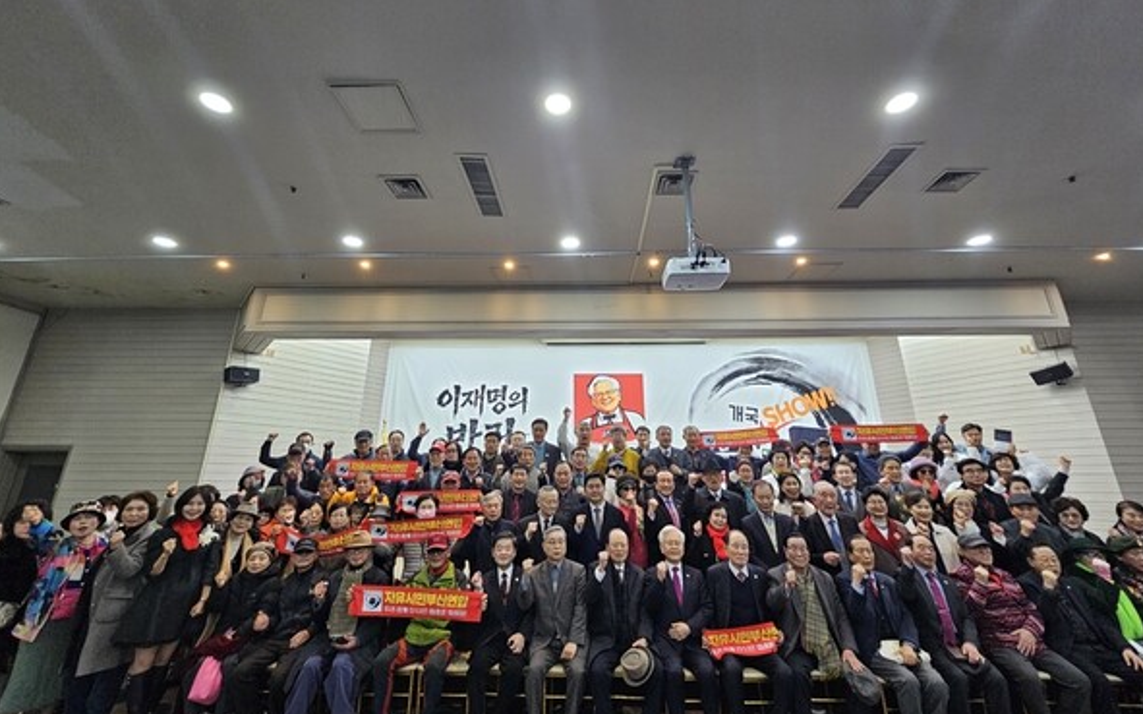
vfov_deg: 78.4
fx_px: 436
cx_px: 572
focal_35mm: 14
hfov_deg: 105.3
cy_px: 327
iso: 200
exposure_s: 1/60
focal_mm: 2.2
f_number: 2.2
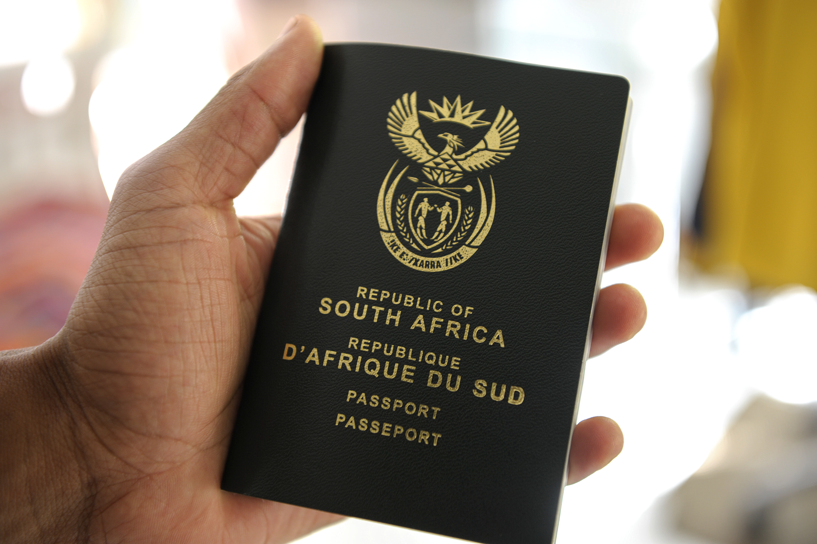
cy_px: 272
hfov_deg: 38.2
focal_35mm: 52
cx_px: 408
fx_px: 1179
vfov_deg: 26.0
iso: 400
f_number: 3.5
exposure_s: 1/50
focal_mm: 52
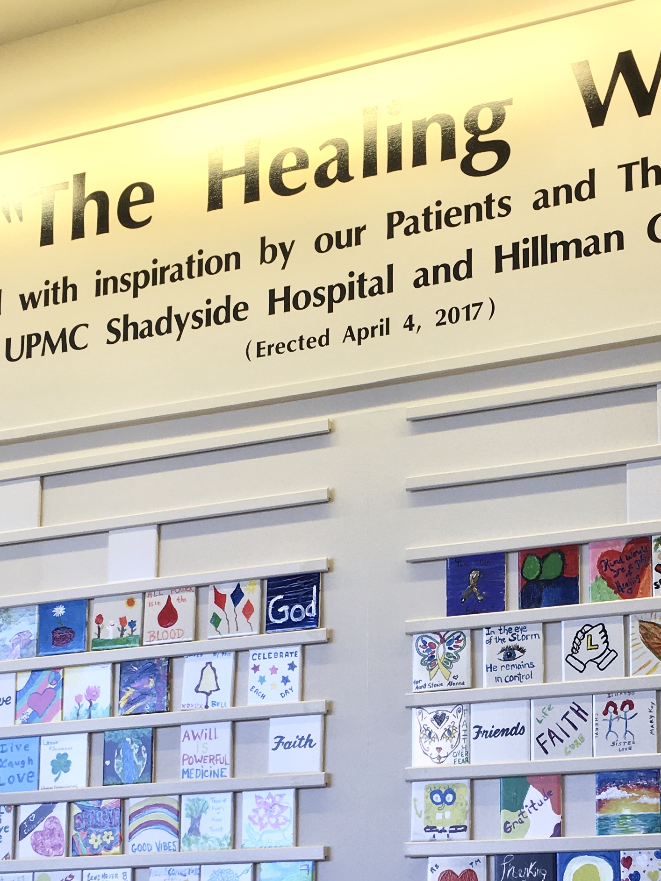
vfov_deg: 30.2
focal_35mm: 62
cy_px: 752
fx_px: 1579
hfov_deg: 23.4
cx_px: 485
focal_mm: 4.15
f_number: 2.2
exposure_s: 1/60
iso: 25
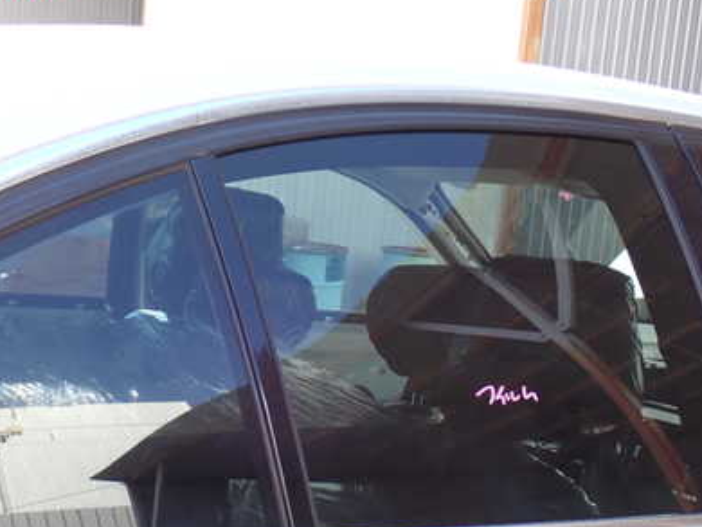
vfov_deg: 23.2
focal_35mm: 63
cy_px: 363
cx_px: 275
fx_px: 1278
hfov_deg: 30.6
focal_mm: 7.31
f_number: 4
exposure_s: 1/80
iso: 100
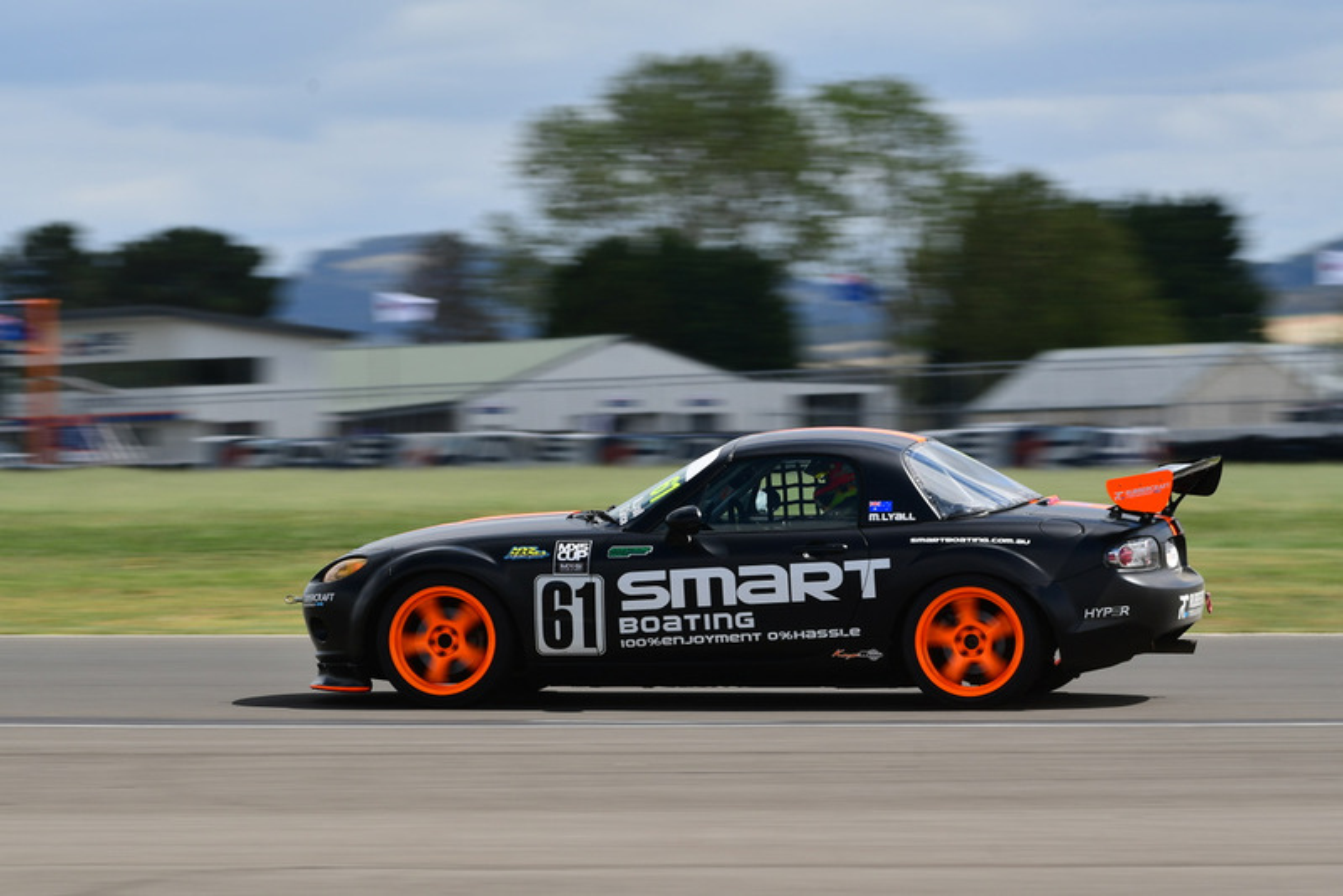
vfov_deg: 4.6
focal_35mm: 300
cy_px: 448
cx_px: 672
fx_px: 11195
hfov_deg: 6.9
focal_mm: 200
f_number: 10
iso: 100
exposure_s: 1/200
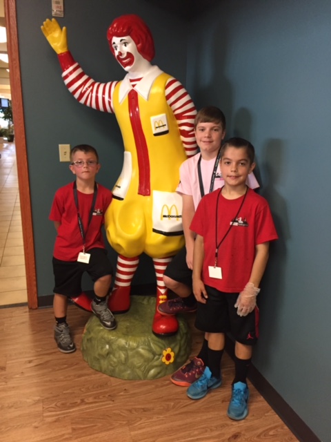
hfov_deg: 48.2
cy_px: 221
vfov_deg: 61.7
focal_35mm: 29
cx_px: 166
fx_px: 370
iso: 200
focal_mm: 4.15
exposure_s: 1/30
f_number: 2.2
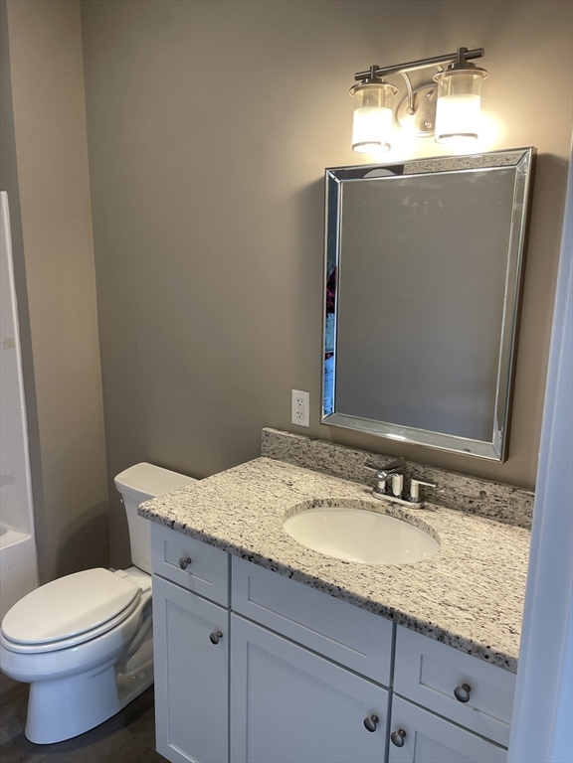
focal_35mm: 26
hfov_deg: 53.1
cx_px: 286
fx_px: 574
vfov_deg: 67.3
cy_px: 382
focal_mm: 4.2
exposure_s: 1/120
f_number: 1.6
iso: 100
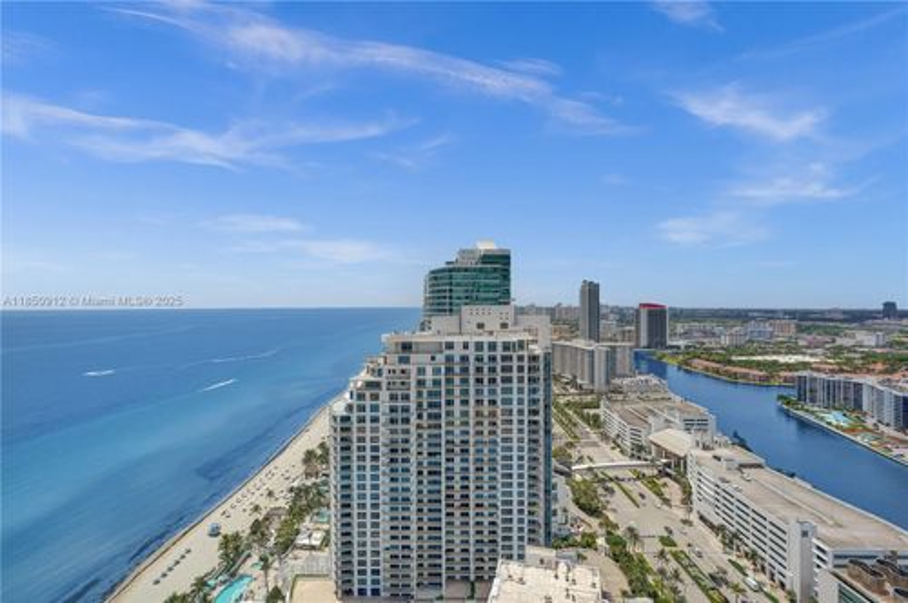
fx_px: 428
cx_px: 454
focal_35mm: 17
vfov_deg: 70.3
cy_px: 302
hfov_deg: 93.3
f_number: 5
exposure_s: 1/500
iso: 100
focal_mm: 17
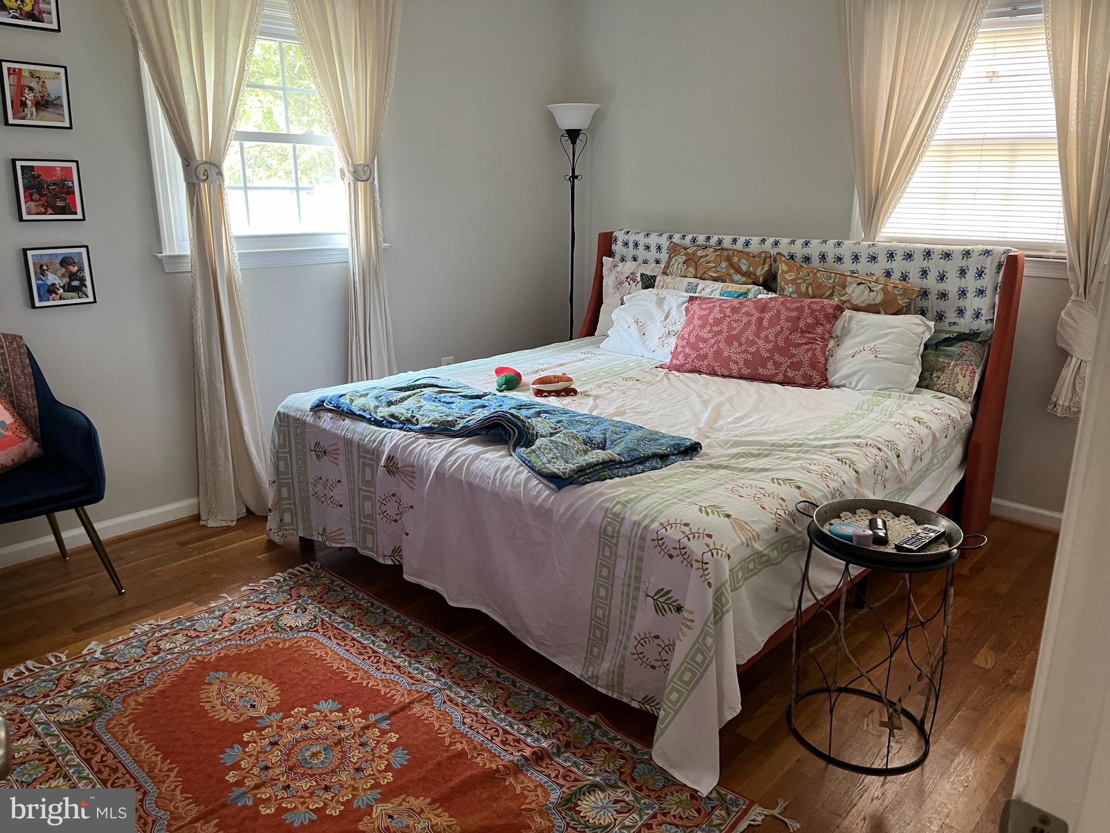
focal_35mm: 26
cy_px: 416
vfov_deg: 53.1
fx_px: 834
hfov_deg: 67.3
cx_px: 555
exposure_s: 1/60
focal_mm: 5.1
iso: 250
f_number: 1.6
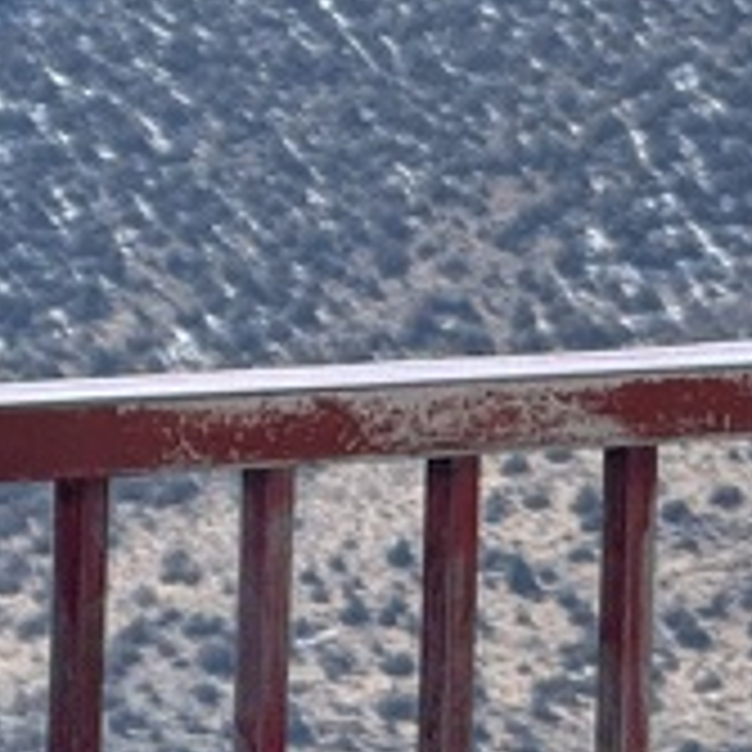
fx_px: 15951
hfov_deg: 2.7
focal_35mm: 649
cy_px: -698
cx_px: 977
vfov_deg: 2.7
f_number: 2.8
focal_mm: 15.66
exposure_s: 1/840
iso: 64
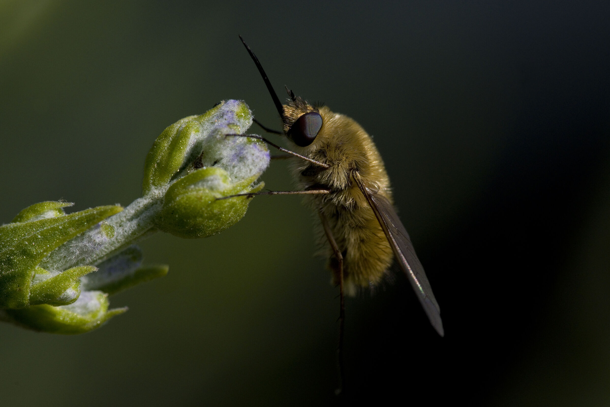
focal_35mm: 158
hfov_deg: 13.0
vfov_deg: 8.7
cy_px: 204
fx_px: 2669
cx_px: 305
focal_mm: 105
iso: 640
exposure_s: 1/640
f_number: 14
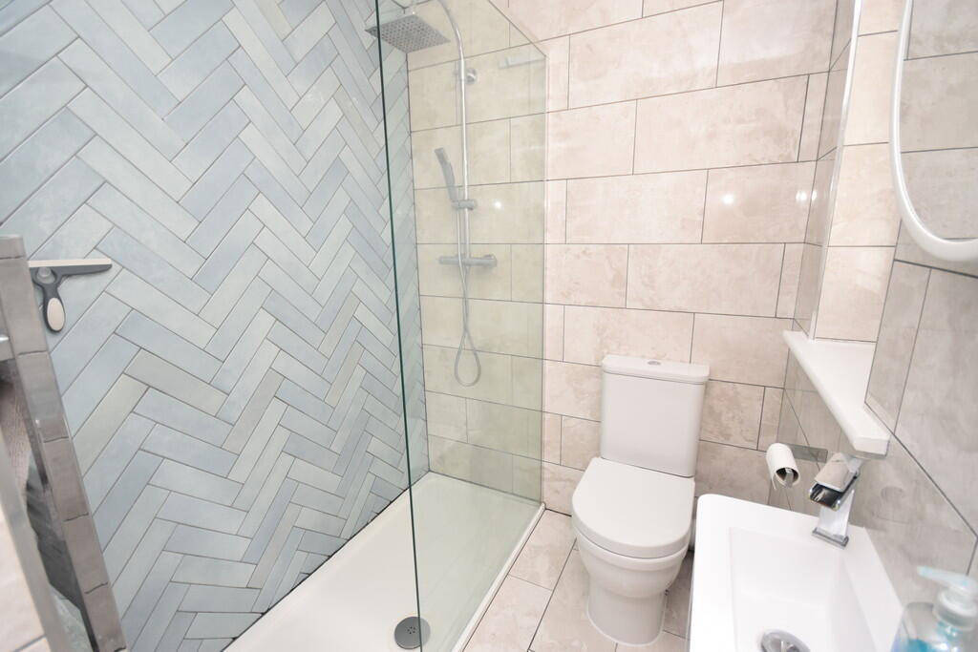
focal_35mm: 15
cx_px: 489
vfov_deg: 77.3
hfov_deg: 100.4
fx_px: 408
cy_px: 326
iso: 800
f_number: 4
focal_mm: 10
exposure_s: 1/125
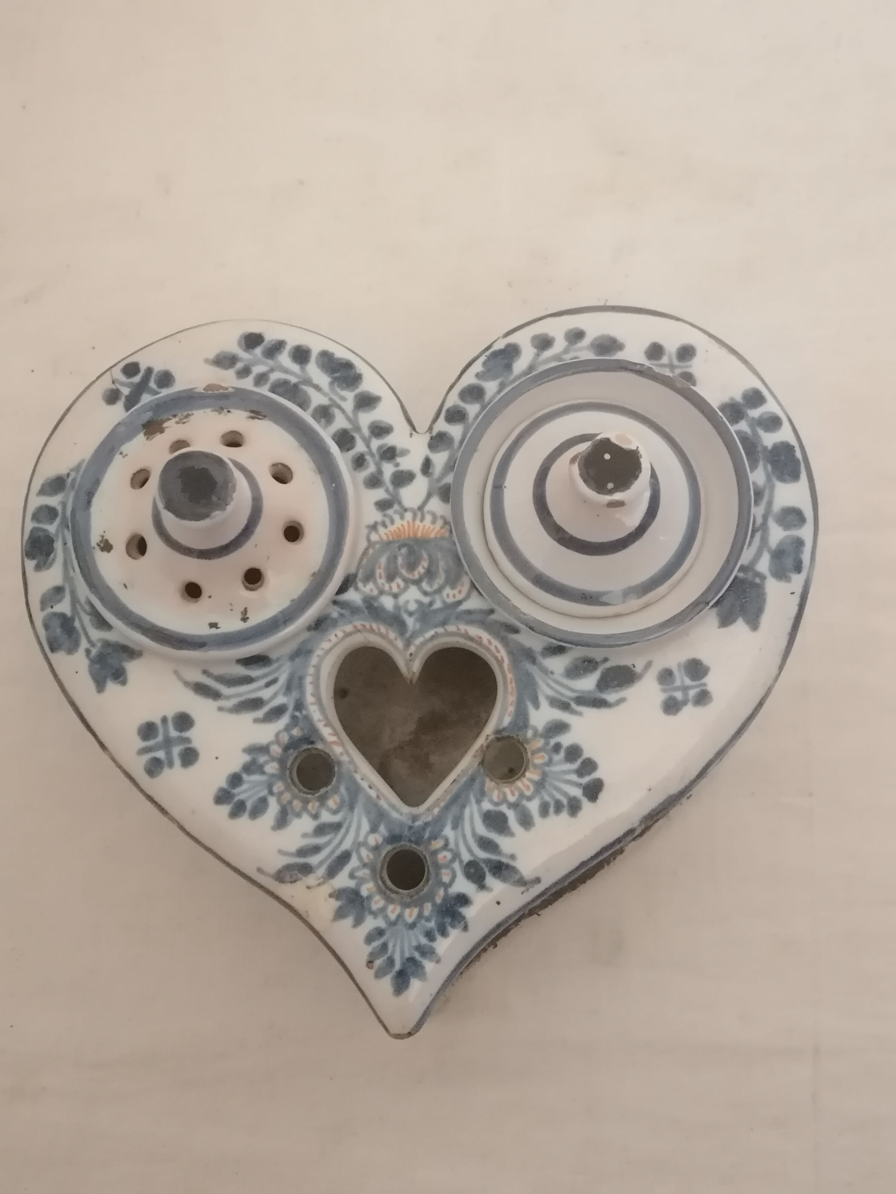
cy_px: 597
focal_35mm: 43
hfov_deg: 33.6
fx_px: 1484
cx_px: 448
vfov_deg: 43.9
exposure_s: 1/25
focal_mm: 5.4
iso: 1000
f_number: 1.8
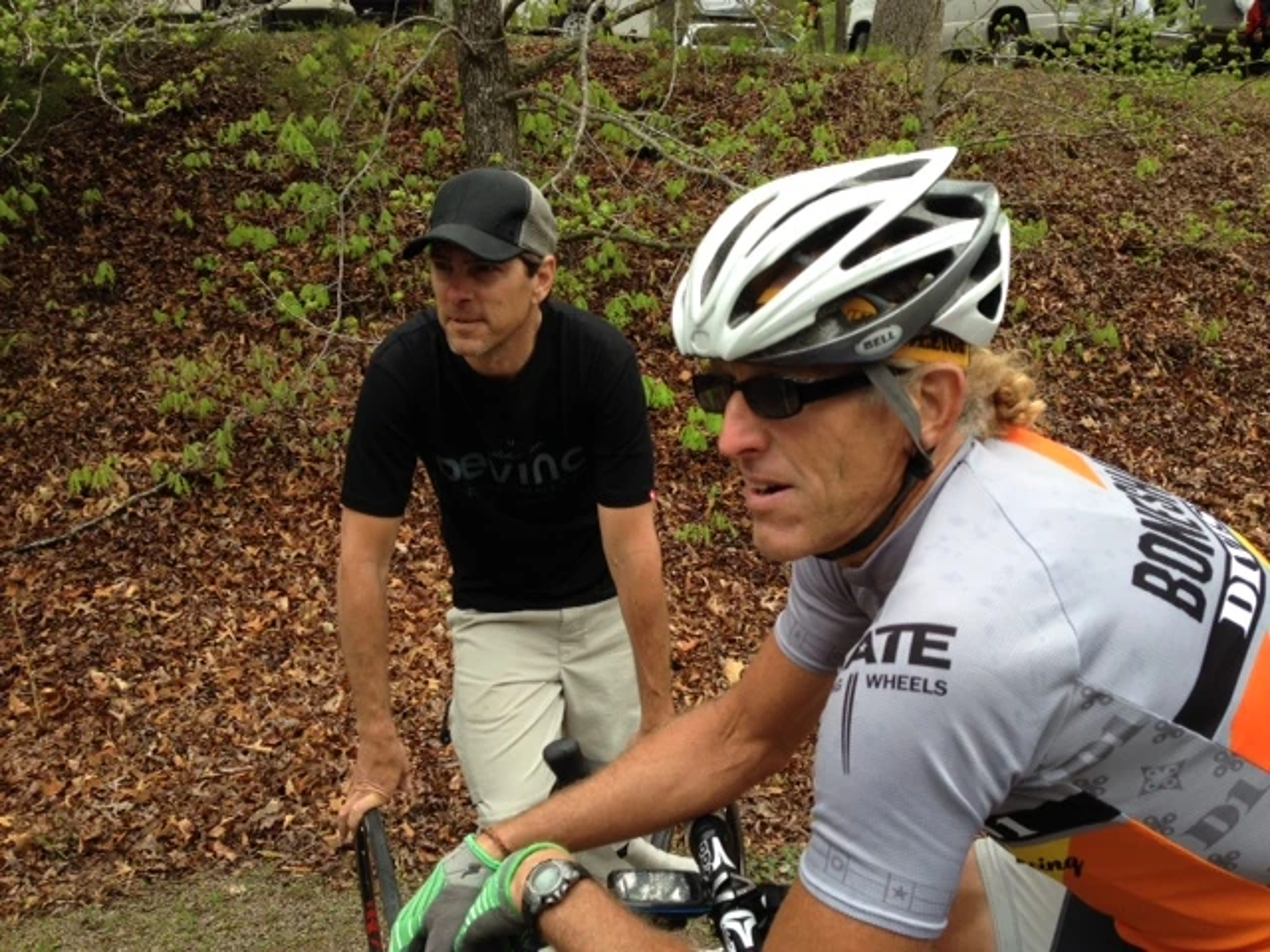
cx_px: 635
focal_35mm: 33
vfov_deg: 42.9
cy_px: 476
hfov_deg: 55.4
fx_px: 1211
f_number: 2.4
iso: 50
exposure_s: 1/393
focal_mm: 4.12
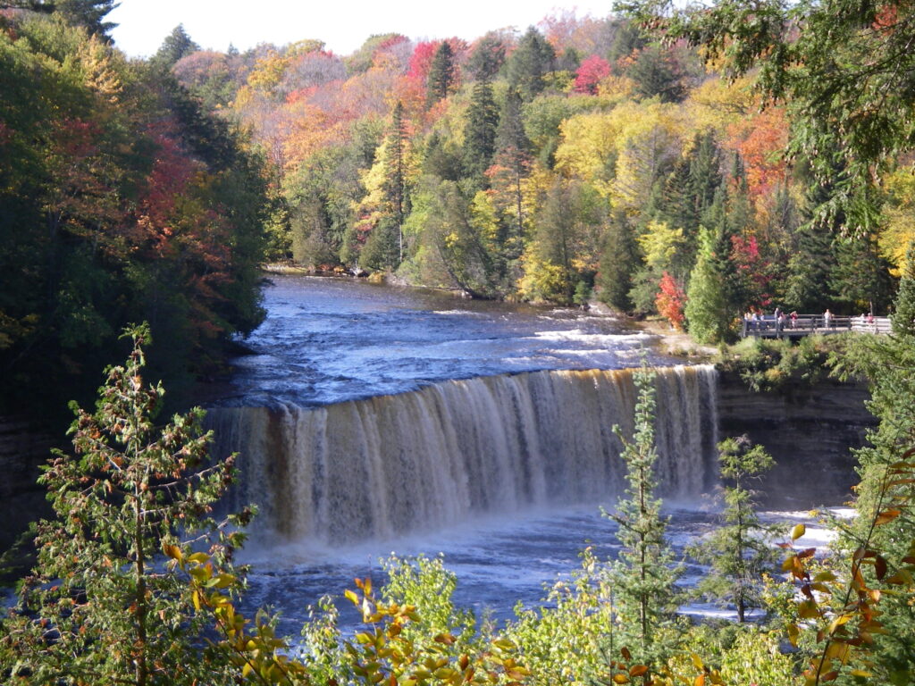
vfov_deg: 13.0
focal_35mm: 114
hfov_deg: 17.3
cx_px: 458
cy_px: 343
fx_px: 3013
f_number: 4
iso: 80
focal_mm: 18.9
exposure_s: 1/160
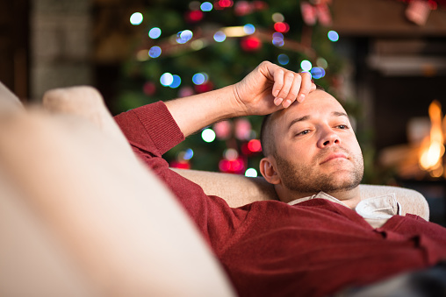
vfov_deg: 16.1
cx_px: 223
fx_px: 1053
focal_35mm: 85
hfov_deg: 23.9
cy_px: 148
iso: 200
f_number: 1.4
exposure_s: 1/125
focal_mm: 85
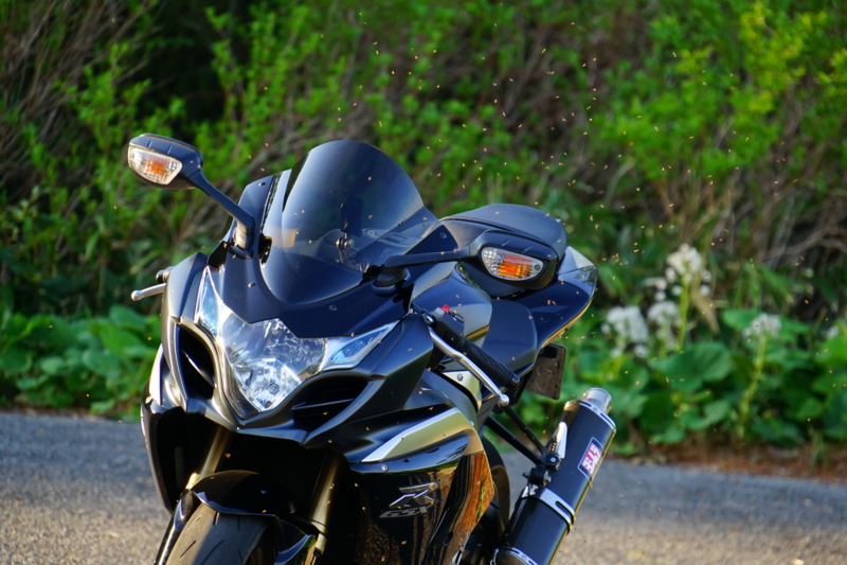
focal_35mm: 300
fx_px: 7056
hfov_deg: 6.9
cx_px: 424
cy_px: 282
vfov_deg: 4.6
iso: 500
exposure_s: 1/350
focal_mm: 200
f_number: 6.3
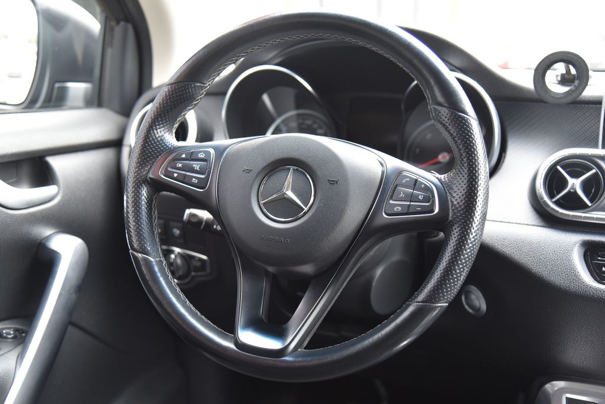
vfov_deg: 29.3
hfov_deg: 42.7
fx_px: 773
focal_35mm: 46
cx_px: 302
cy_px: 202
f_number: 4
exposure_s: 1/30
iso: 500
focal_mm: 46
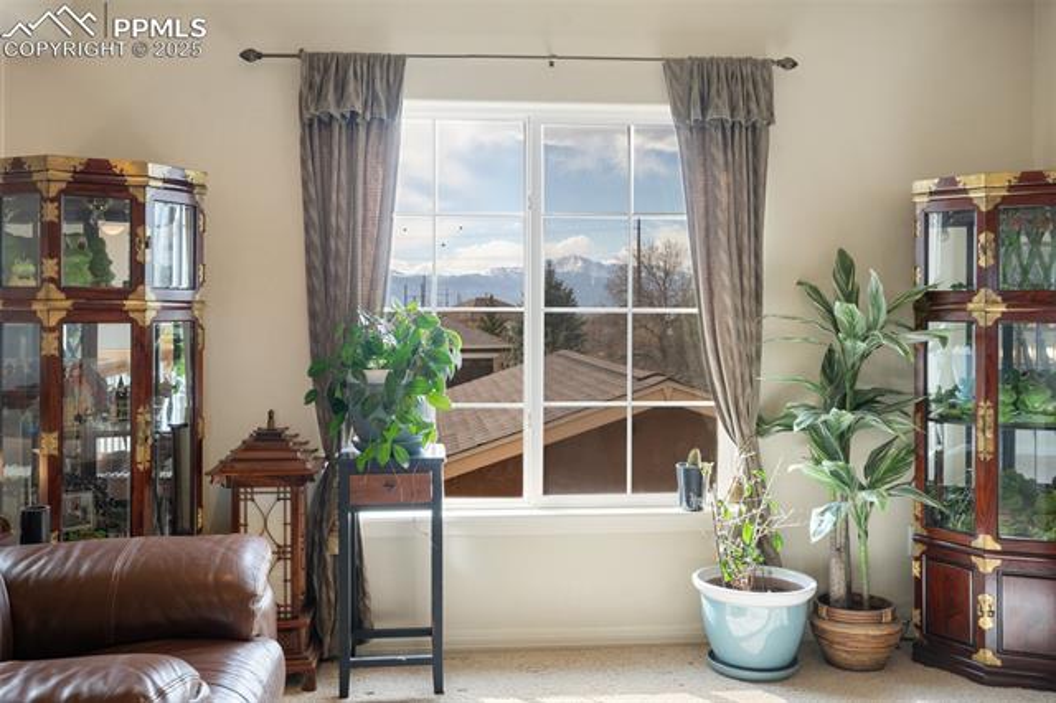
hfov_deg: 54.5
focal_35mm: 35
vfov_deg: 37.8
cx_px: 528
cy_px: 352
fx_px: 1026
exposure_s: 1/4
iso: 100
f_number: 6.7
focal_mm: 35
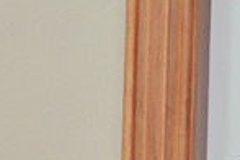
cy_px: 207
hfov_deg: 7.7
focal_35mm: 263
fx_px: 1753
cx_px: 336
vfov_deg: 5.2
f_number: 4.2
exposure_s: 1/125
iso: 1600
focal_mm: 38
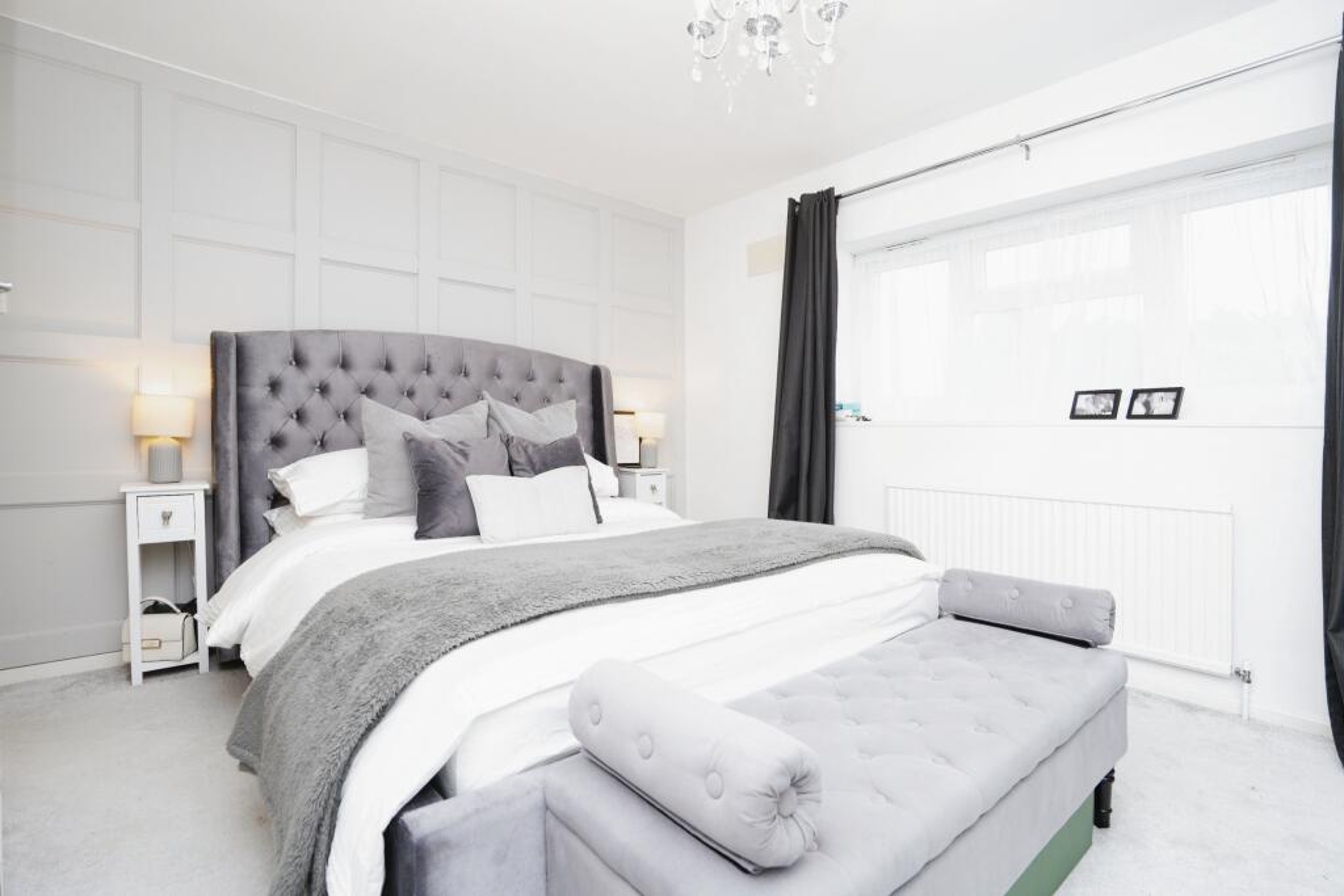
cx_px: 672
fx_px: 597
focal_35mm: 16
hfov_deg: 96.7
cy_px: 448
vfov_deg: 73.8
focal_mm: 16
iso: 1000
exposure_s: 1/60
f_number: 5.6
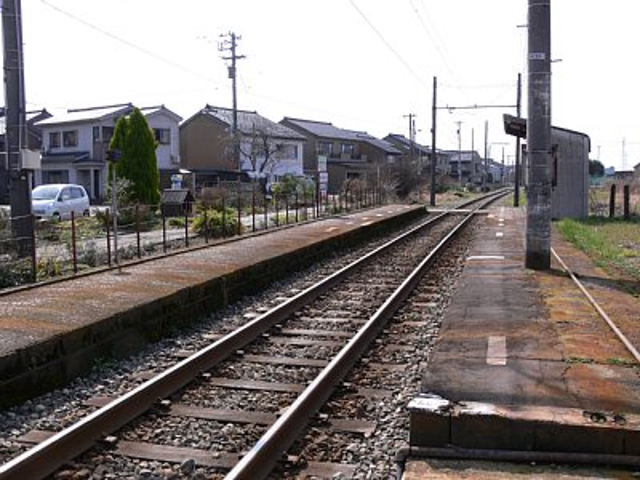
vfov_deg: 40.7
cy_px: 240
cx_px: 320
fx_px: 647
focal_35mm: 35
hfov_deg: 52.6
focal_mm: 7.4
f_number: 5.6
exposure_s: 1/250
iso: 80
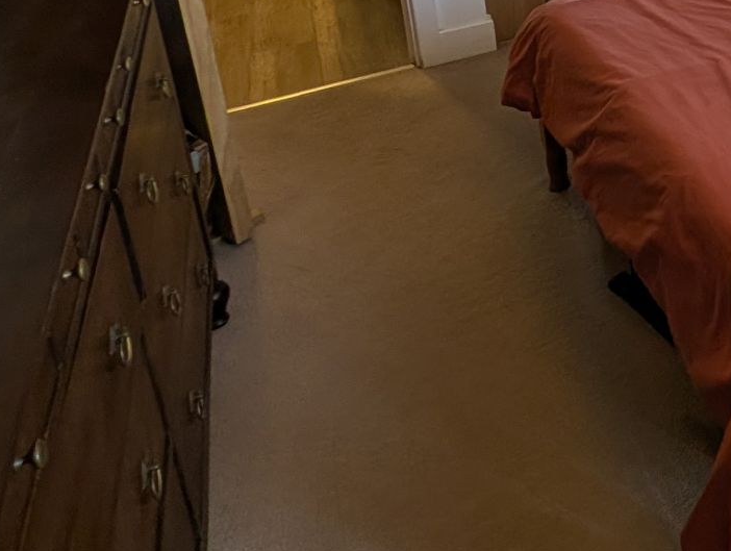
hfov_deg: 34.3
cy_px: -138
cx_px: 923
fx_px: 867
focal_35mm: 41
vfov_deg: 29.4
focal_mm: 2.23
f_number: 1.95
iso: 38
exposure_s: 1/28
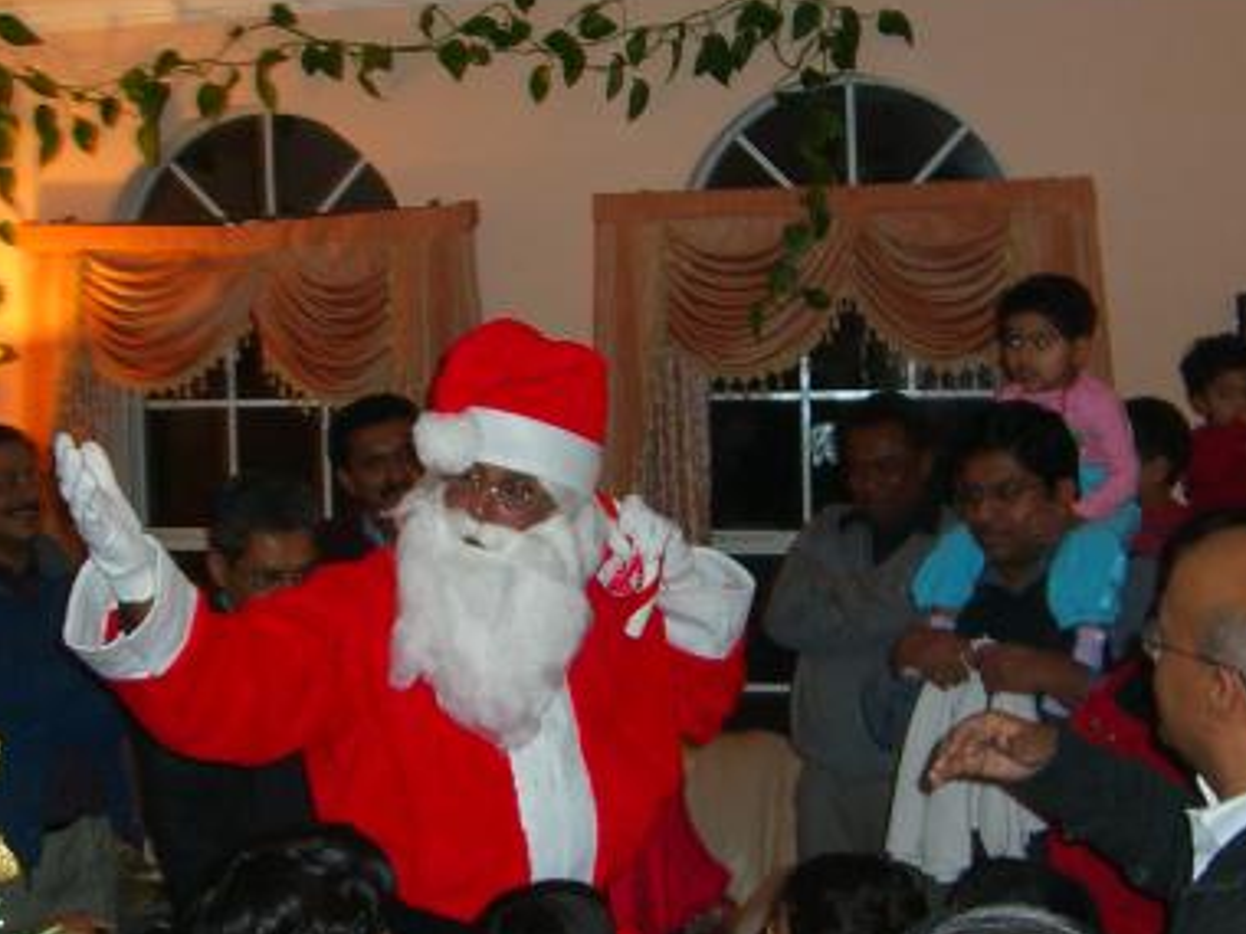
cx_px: 616
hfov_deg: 30.3
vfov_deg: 22.9
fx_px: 2304
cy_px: 482
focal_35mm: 64
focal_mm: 6.2
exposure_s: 1/60
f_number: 2.7
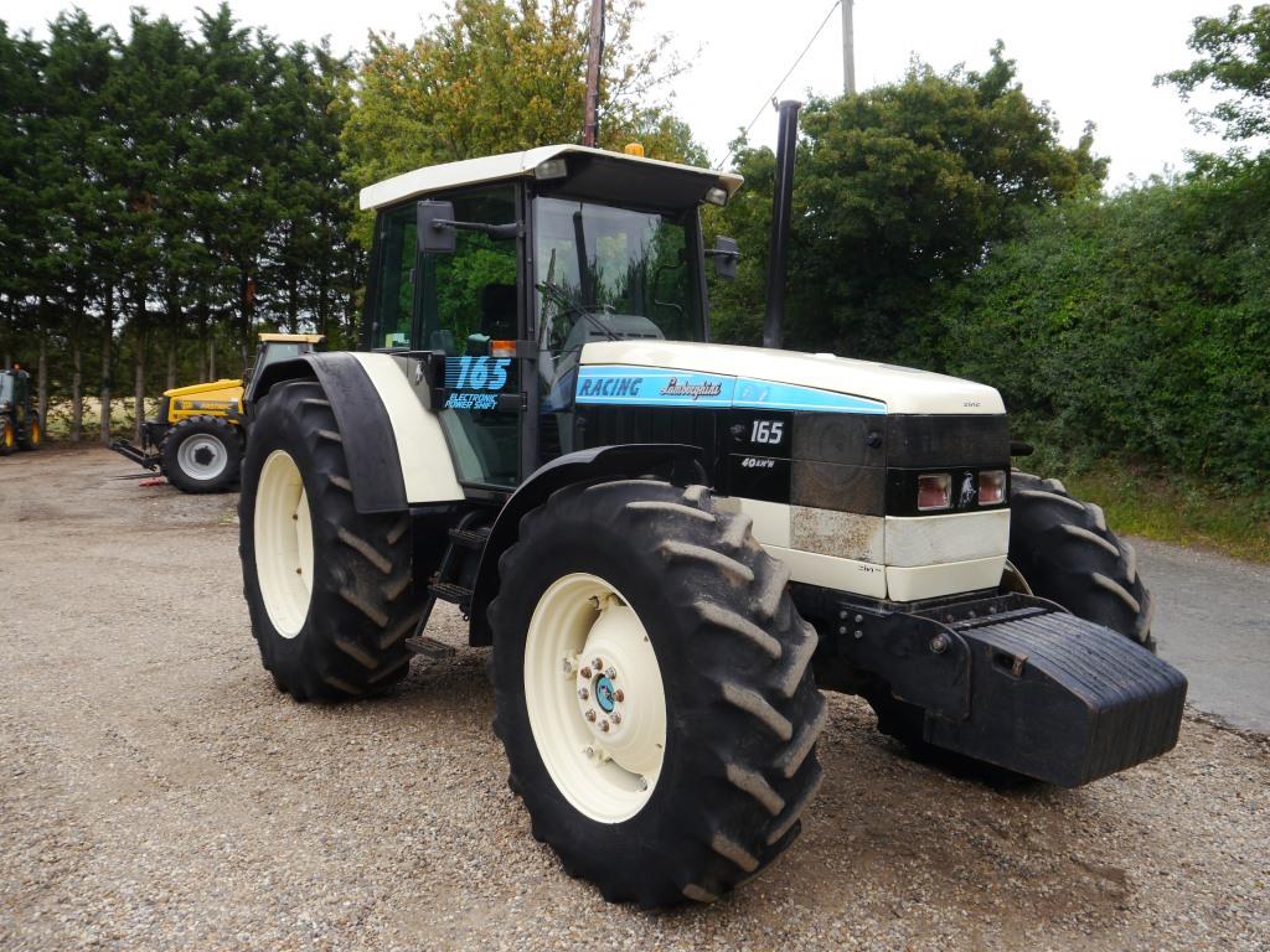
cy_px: 476
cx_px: 635
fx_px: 1027
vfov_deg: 49.7
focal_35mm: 28
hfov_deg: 63.4
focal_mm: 14
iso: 160
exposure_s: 1/200
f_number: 5
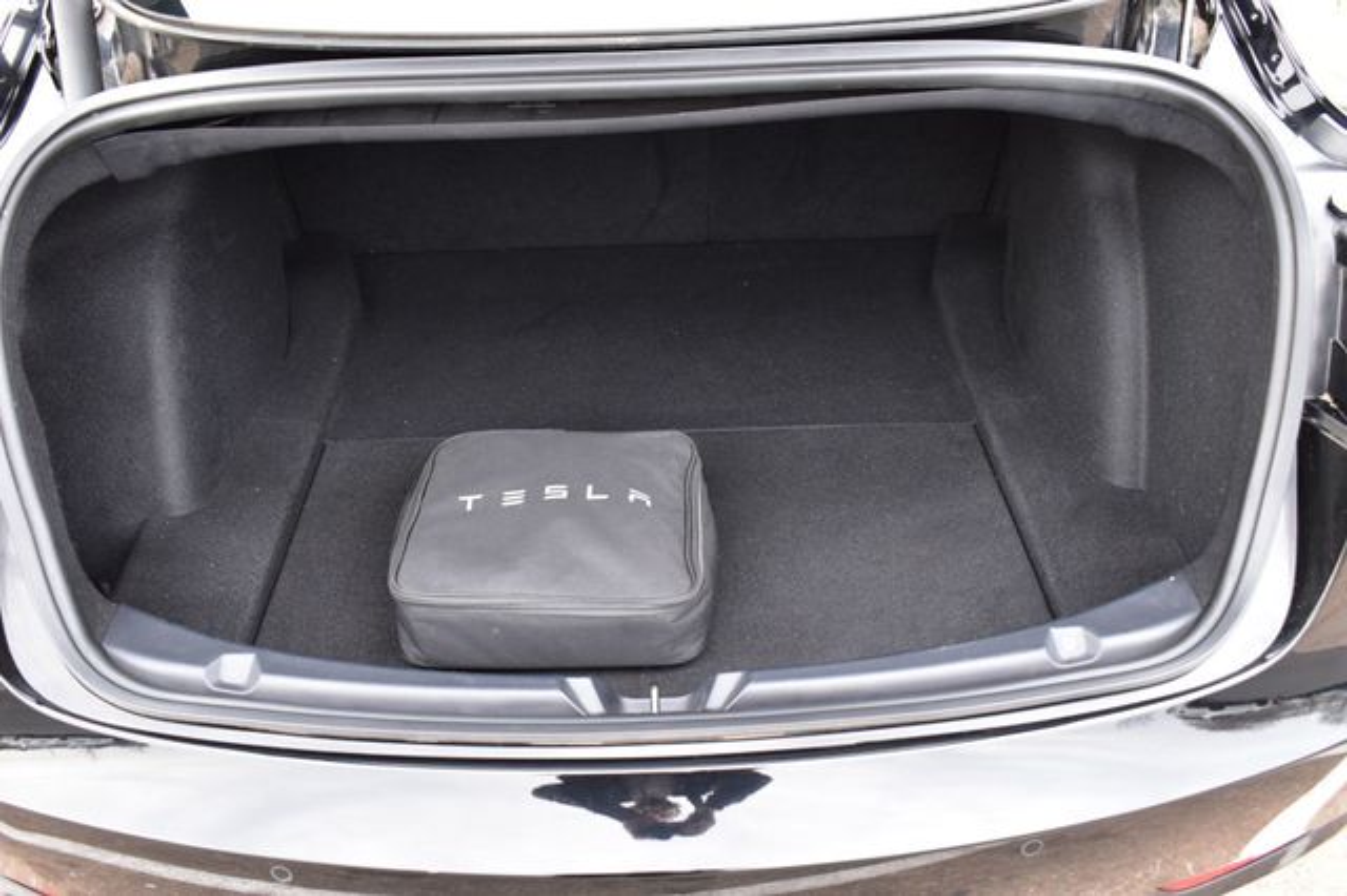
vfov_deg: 36.8
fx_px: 1346
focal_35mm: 36
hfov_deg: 53.2
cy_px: 448
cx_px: 674
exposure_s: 1/15
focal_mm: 24
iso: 560
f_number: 6.3
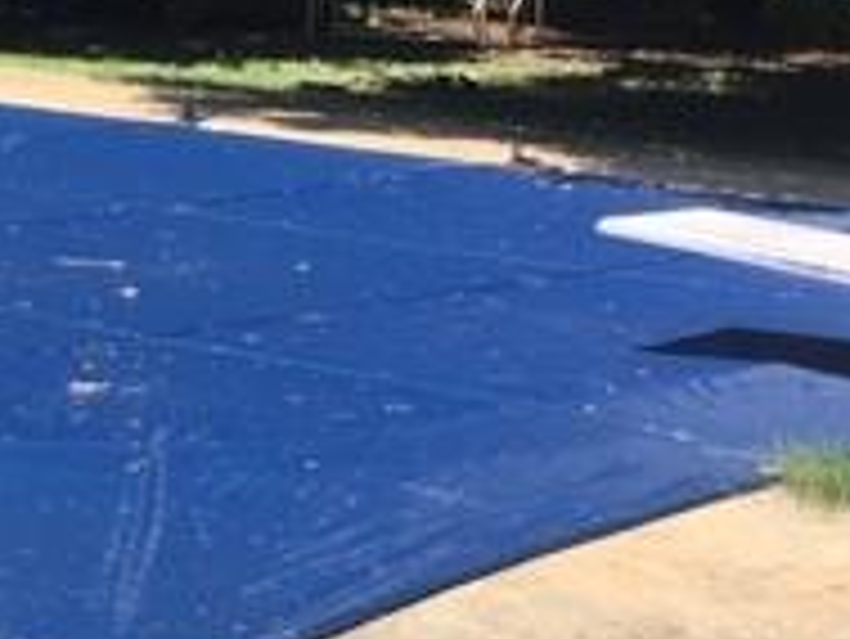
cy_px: 117
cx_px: -148
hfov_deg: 19.0
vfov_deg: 15.0
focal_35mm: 98
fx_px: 2408
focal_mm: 4.15
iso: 25
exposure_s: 1/986
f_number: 2.2
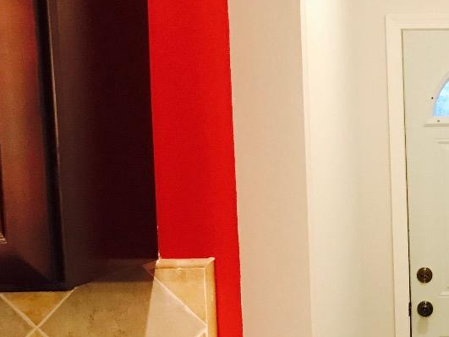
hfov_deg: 23.9
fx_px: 986
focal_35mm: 76
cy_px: 303
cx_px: 507
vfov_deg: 19.0
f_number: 1.8
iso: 100
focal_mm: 3.99
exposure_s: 1/13
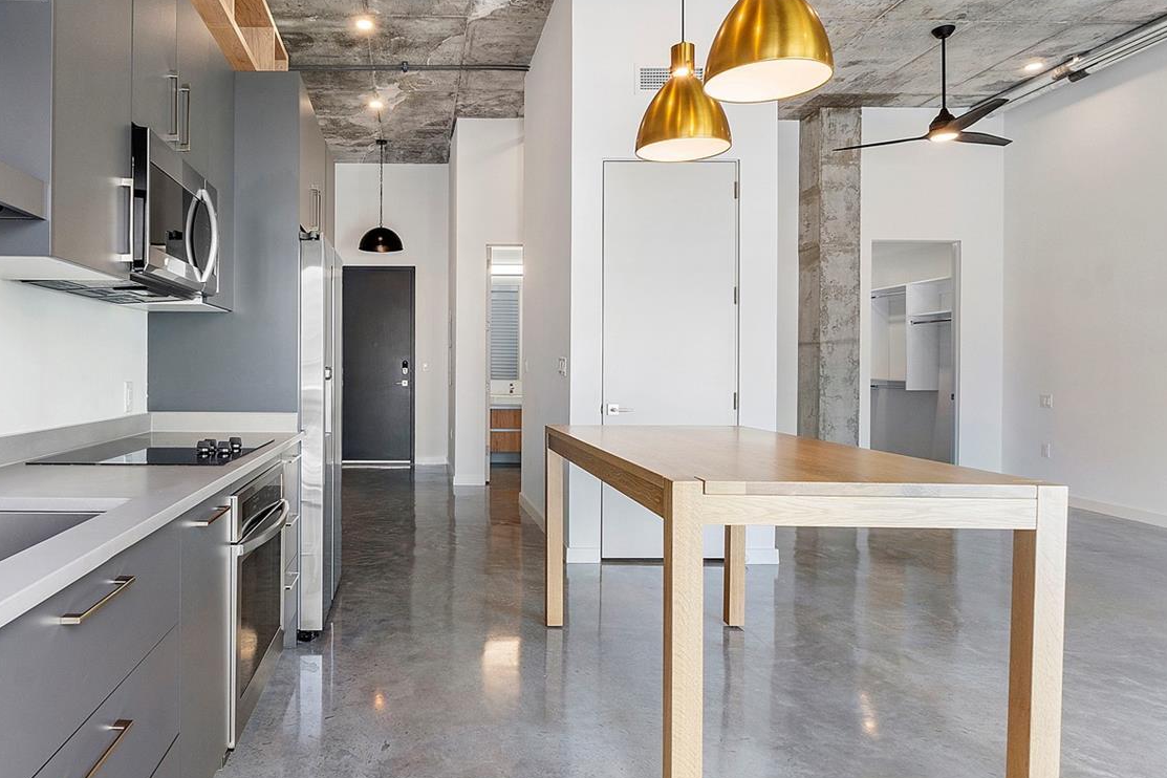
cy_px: 362
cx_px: 426
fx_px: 769
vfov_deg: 53.6
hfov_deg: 72.9
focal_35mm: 24
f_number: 11
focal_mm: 11
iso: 160
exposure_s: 1/8
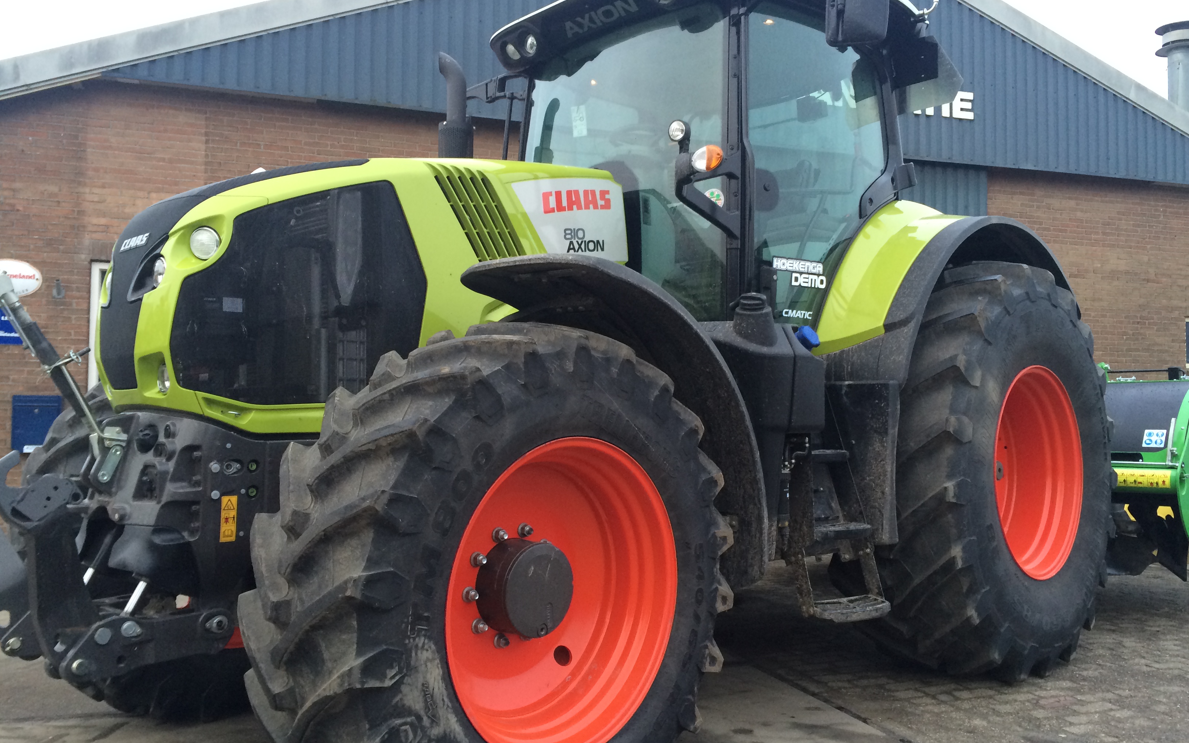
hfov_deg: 61.2
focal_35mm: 31
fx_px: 1005
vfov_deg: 40.6
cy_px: 374
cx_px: 598
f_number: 2.2
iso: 50
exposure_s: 1/30
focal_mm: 4.15
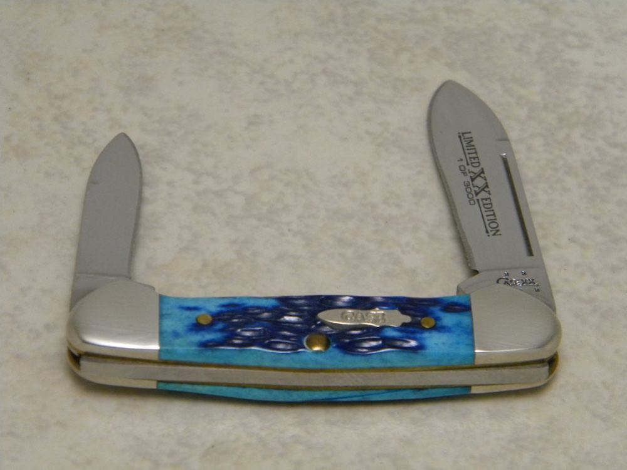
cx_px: 314
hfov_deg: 13.3
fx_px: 2681
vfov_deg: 10.0
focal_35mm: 148
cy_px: 235
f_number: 5
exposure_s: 1/24.7
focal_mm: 26.8
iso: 400
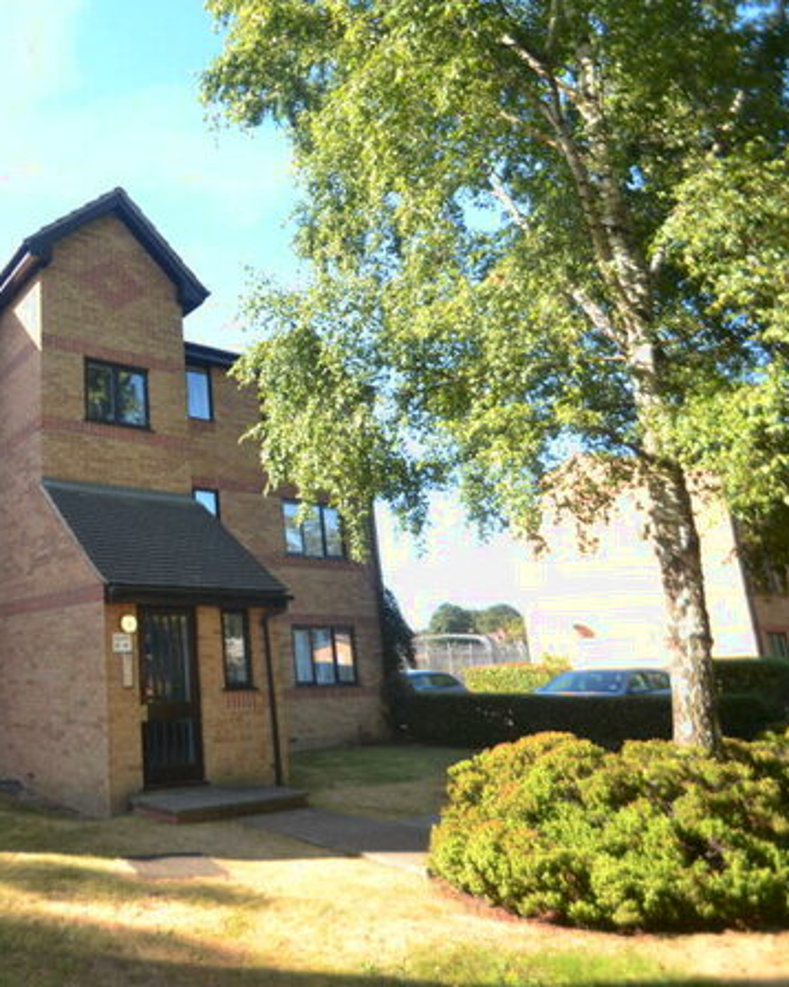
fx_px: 643
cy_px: 497
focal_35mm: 22
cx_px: 57
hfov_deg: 53.8
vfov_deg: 75.1
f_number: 4
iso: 100
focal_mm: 10
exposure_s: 1/160
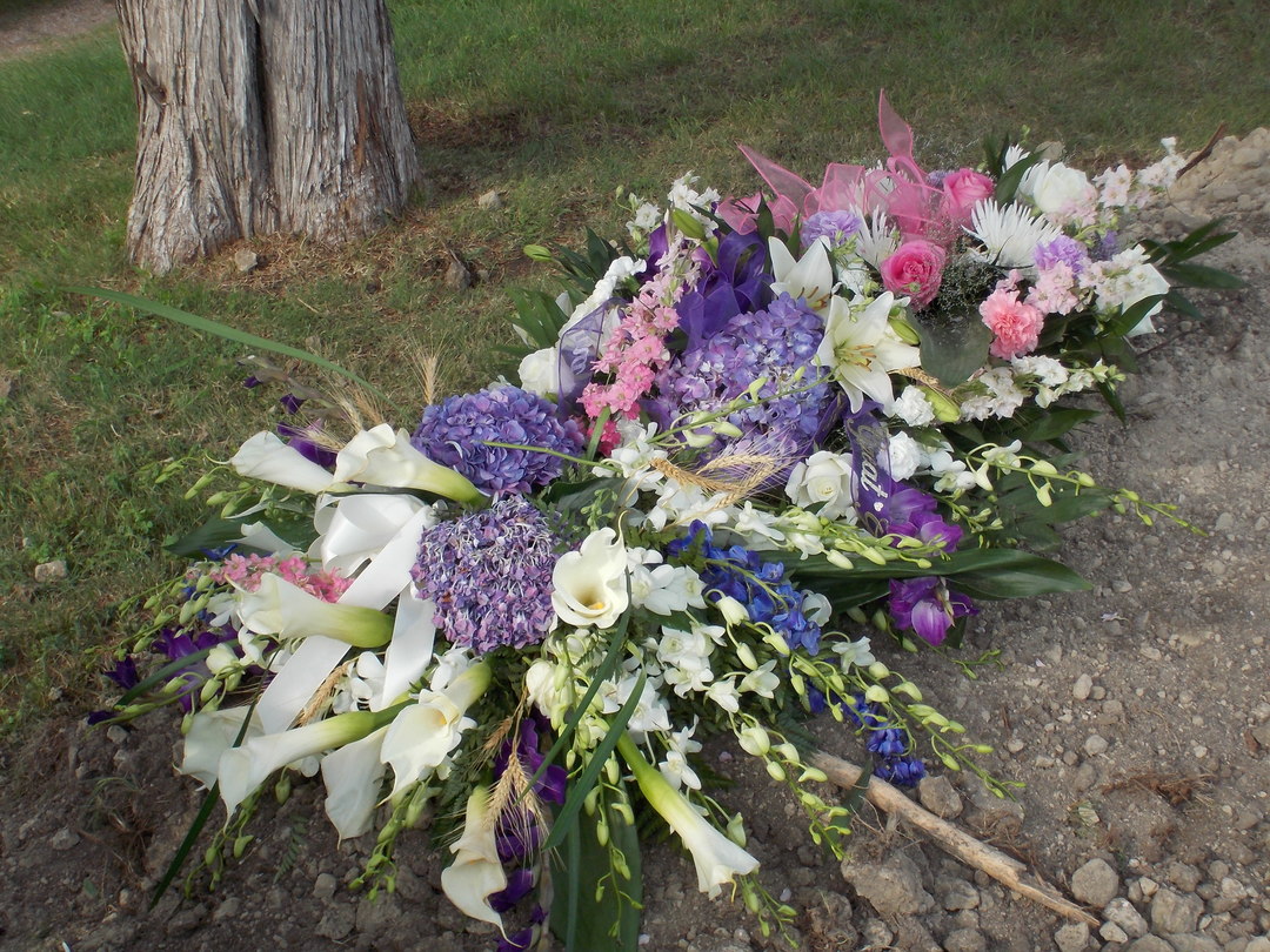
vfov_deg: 21.3
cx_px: 635
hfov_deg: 28.2
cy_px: 476
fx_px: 2531
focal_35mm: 69
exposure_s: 1/200
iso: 80
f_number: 5.3
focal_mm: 9.7
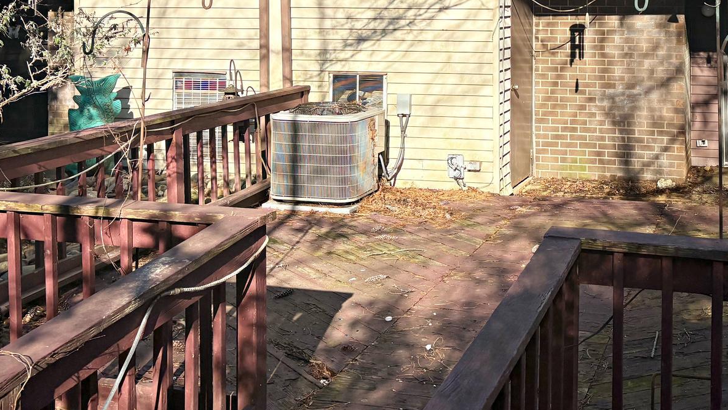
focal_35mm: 49
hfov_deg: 40.9
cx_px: 548
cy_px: -1
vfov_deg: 23.4
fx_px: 946
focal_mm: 5.96
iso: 50
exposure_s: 1/2141
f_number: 1.6
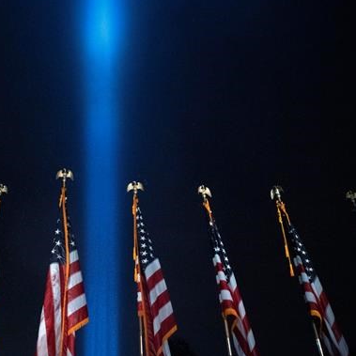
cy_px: 165
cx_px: 85
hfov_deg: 45.4
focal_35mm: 35
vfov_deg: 47.2
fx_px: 407
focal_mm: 24
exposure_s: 1/320
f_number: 4
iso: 8000
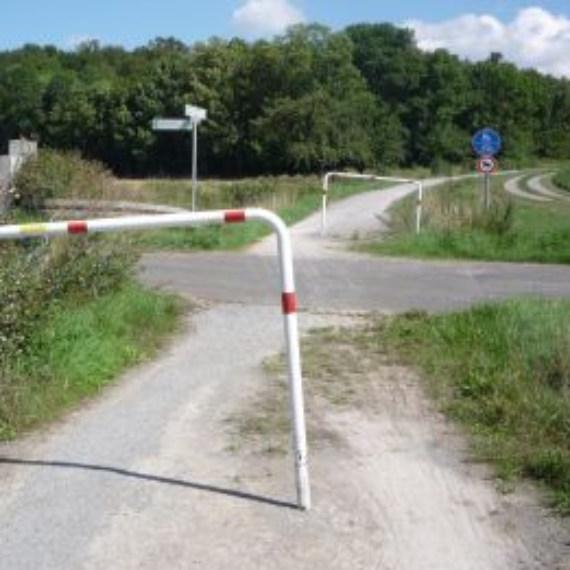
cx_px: 192
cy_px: 218
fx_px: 969
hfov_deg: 32.5
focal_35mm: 52
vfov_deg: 32.7
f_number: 5.6
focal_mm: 5.2
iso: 100
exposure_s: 1/400
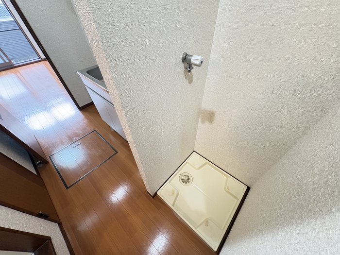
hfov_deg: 102.1
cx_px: 170
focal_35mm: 14
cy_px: 128
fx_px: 138
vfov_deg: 85.7
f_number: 2.2
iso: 500
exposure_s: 1/60
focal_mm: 2.22
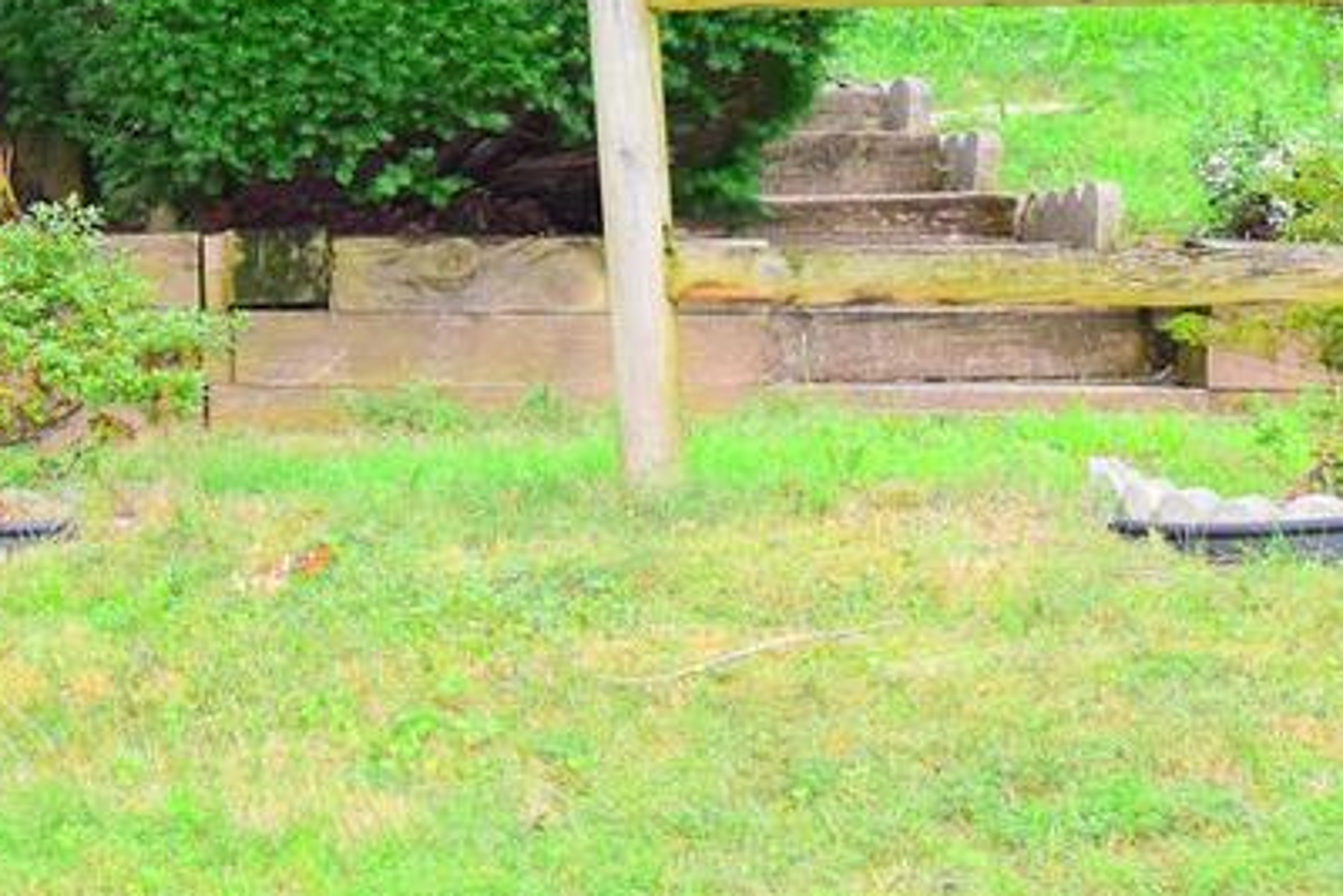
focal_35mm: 189
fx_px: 7045
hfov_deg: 10.7
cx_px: -369
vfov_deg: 7.2
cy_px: -369
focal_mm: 35
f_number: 5
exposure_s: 1/125
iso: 800
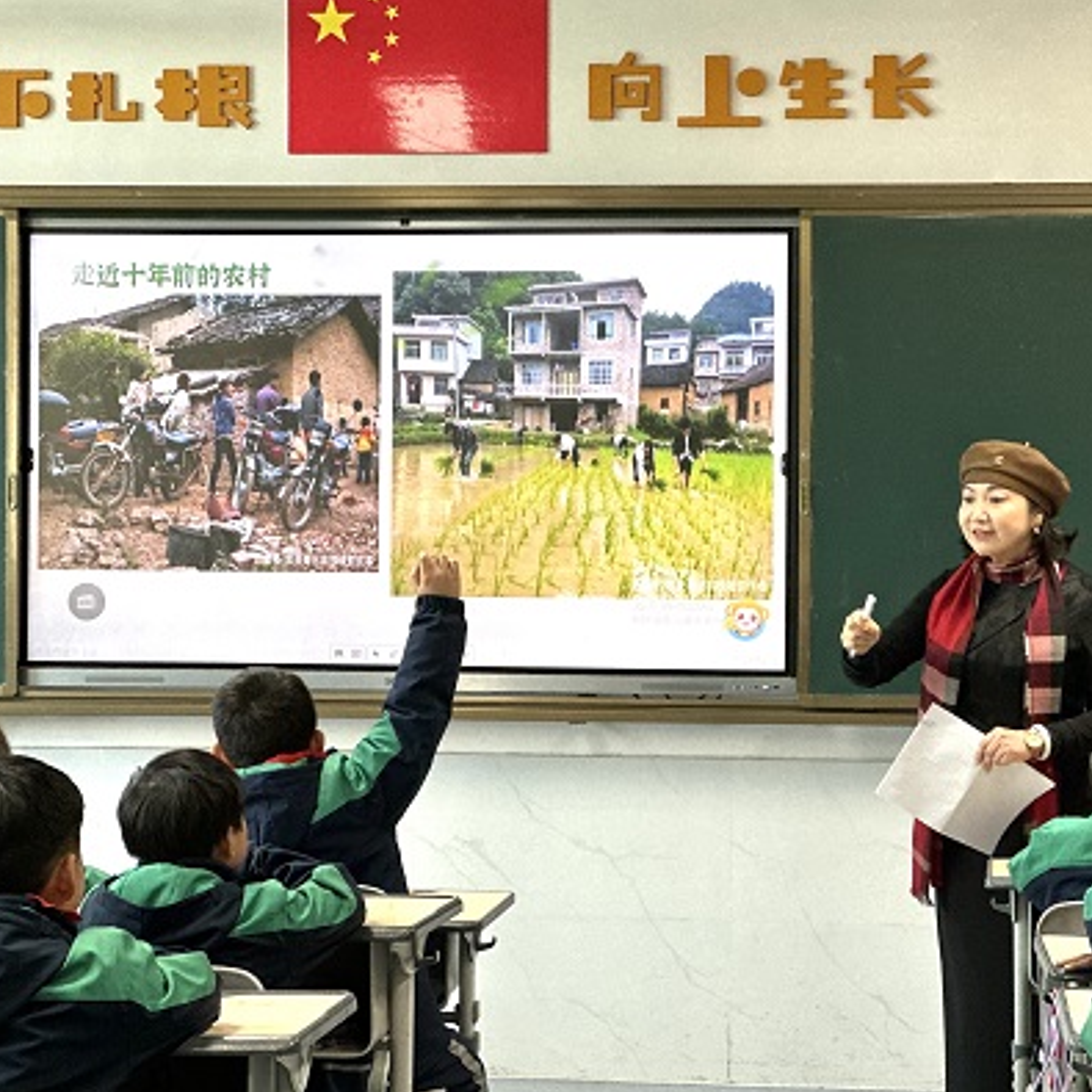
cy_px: 547
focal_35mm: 92
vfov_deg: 18.9
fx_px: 3284
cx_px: 658
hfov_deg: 18.9
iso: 250
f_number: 2.8
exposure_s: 1/62
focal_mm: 9
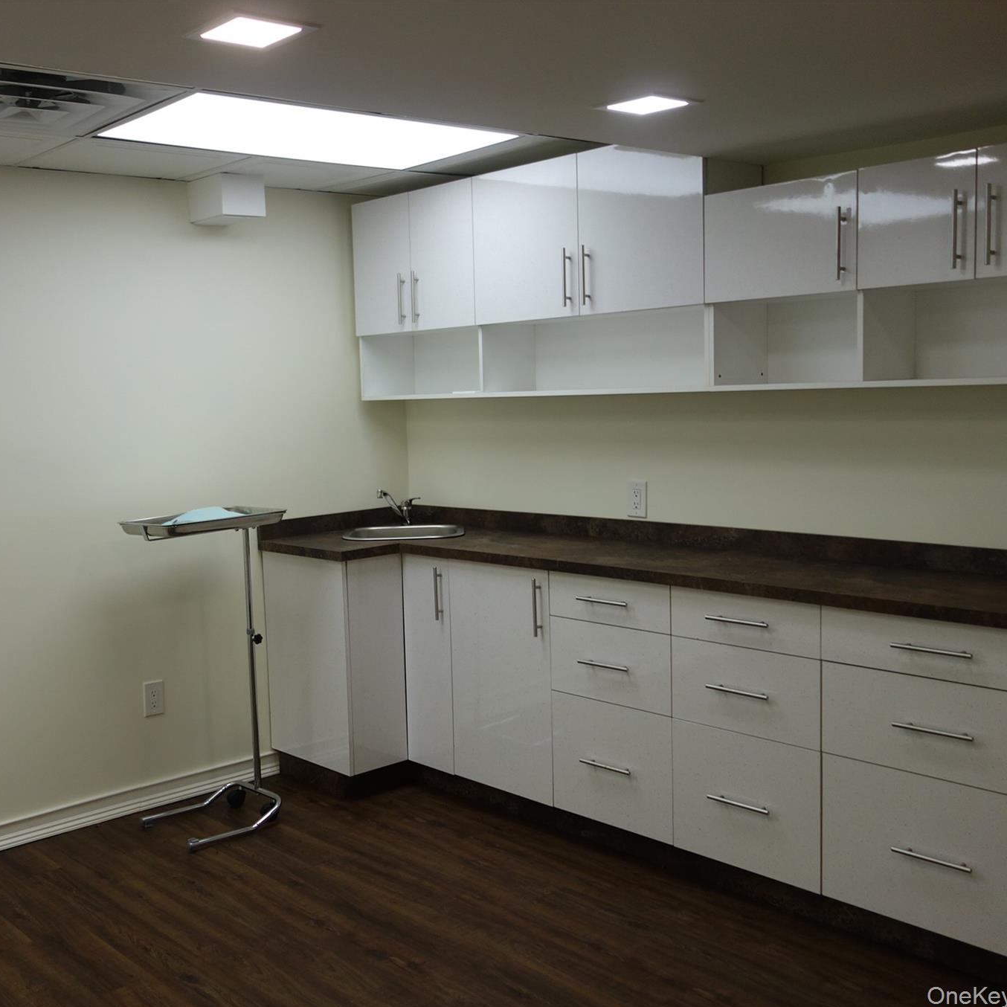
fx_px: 1185
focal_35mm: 36
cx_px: 317
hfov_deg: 45.2
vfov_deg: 46.0
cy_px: 506
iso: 125
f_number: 1.8
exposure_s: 1/320
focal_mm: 10.4
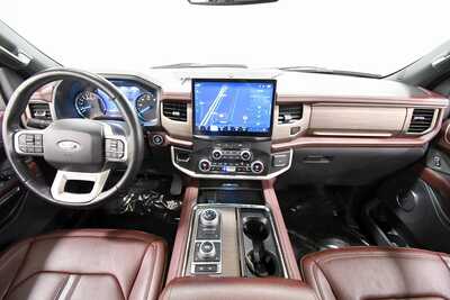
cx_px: 225
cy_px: 150
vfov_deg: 77.4
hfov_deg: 100.4
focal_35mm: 15
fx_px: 188
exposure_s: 1/60
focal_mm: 10
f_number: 4.5
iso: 4500
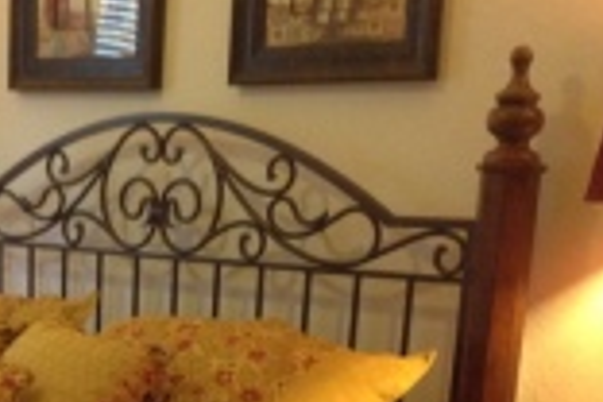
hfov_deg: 21.1
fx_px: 1558
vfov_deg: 14.0
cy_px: 543
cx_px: -12
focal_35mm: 93
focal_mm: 4.28
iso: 320
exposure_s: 1/15
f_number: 2.4
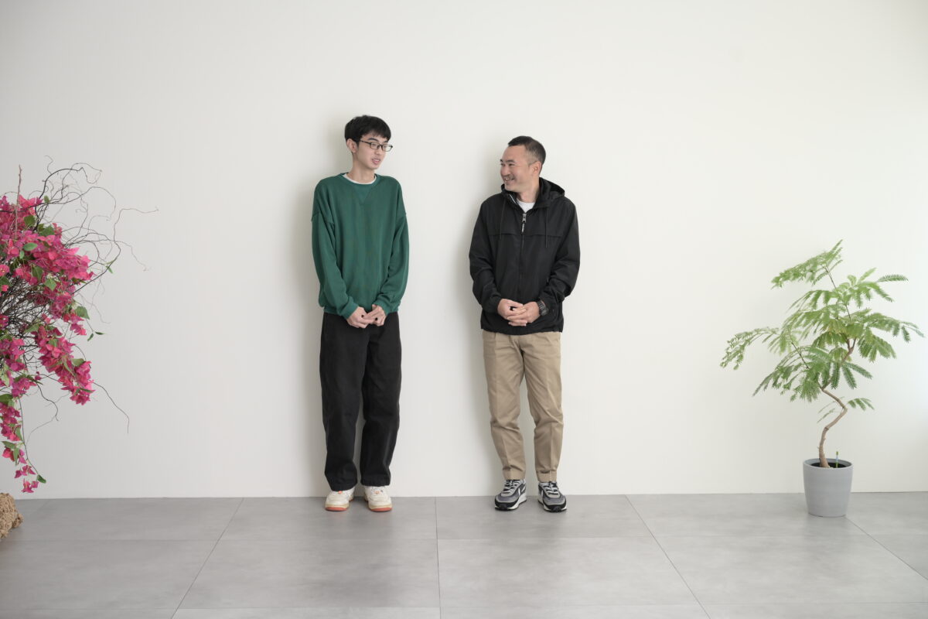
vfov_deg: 27.0
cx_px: 464
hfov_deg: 39.6
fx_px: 1289
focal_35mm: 50
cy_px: 310
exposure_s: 1/125
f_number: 4.5
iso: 250
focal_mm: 50
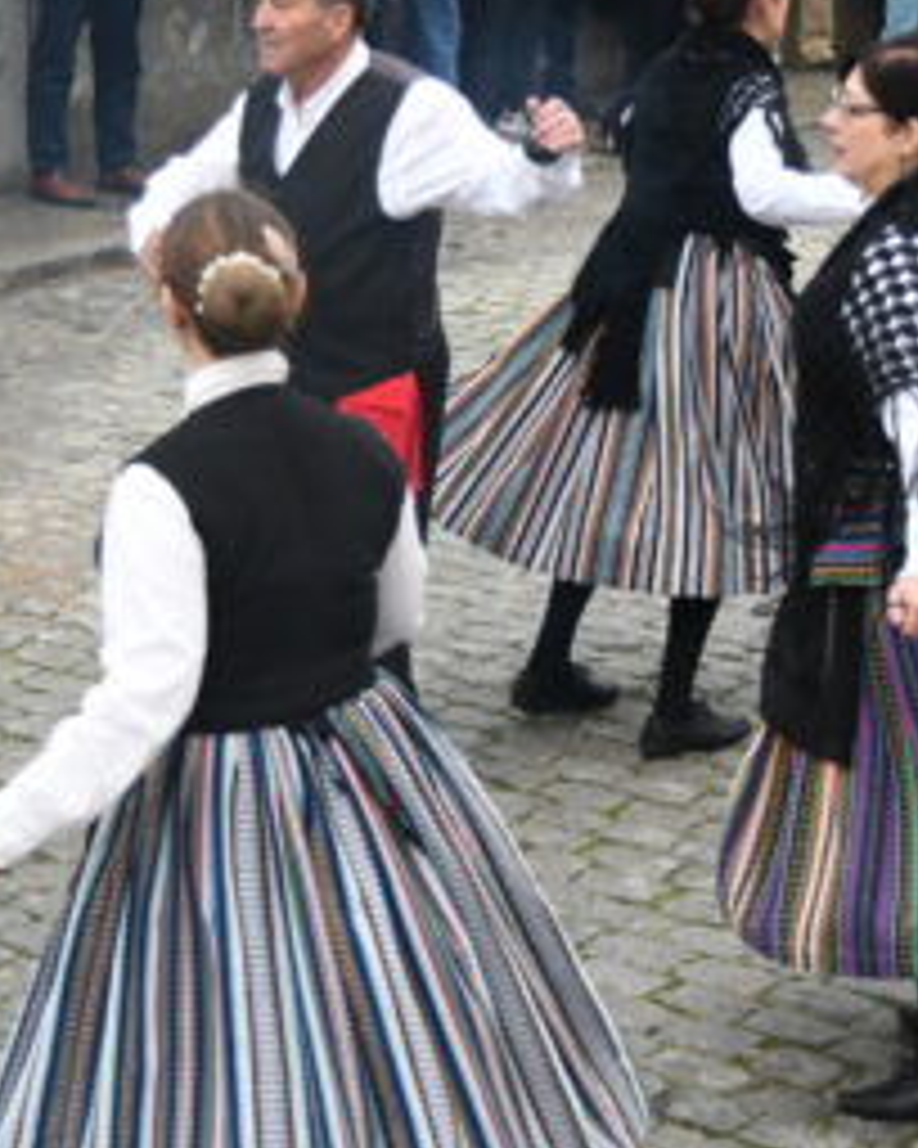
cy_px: 396
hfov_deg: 13.4
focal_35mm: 114
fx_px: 3886
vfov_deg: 16.8
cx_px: 706
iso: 1250
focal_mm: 27
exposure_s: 1/2500
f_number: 2.8
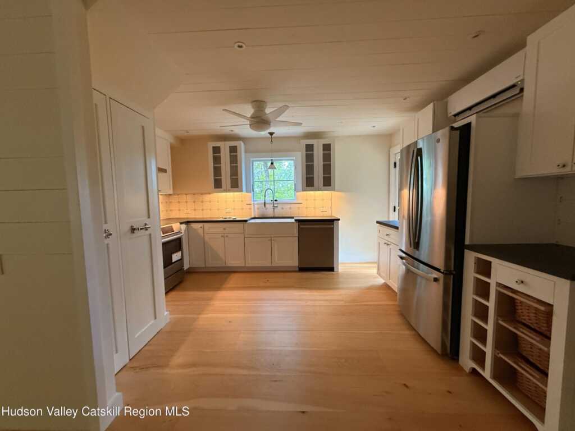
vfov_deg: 85.7
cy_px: 216
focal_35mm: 14
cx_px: 288
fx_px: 233
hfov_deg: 102.1
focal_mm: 2.22
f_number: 2.2
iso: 320
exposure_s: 1/60
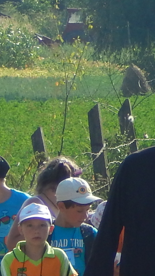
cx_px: 491
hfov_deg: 1.4
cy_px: 153
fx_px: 6401
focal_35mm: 876
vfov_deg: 2.5
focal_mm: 28.7
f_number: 5.1
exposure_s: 1/400
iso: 125
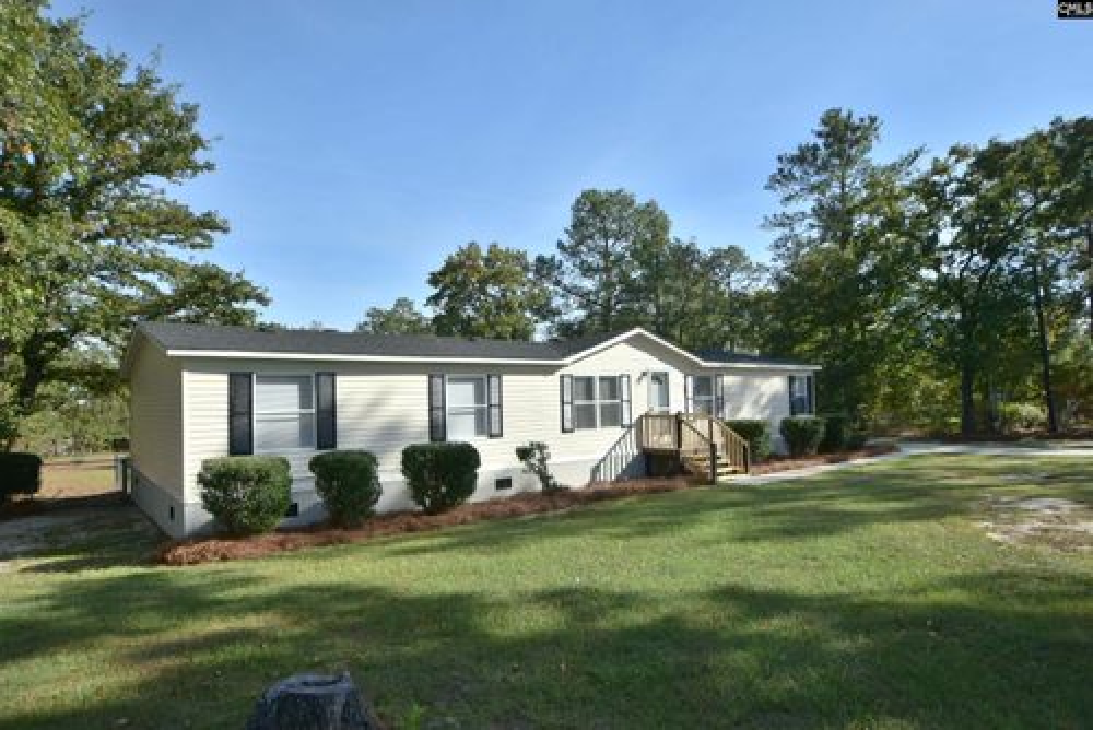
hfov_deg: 85.4
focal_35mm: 20
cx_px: 546
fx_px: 592
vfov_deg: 63.3
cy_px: 365
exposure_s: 1/2000
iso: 160
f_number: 3.8
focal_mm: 13
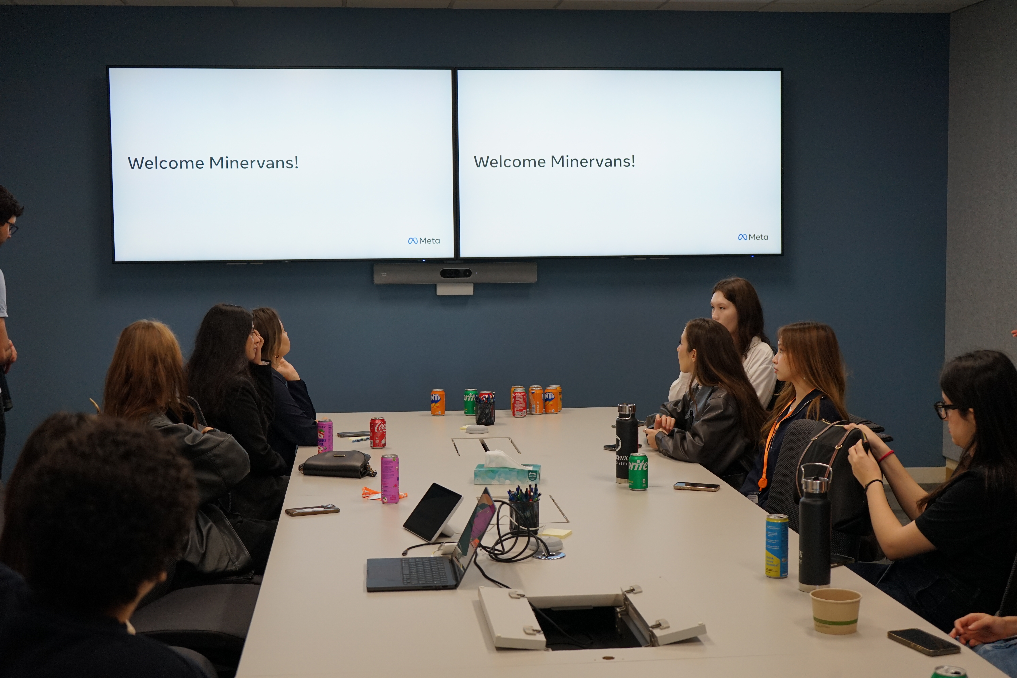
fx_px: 1356
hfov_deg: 41.1
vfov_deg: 28.1
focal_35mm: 48
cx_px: 508
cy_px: 339
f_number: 4.5
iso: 1000
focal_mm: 48
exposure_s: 1/160
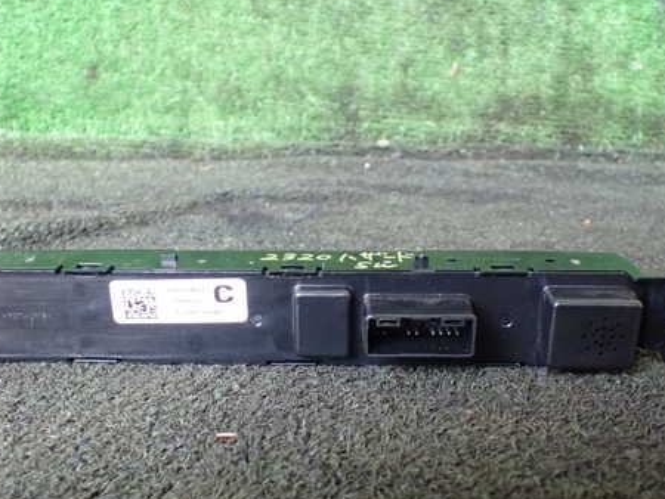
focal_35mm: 40
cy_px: 283
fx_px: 769
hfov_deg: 46.7
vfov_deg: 35.9
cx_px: 303
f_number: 2.3
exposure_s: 1/125
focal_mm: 5.4
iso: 800
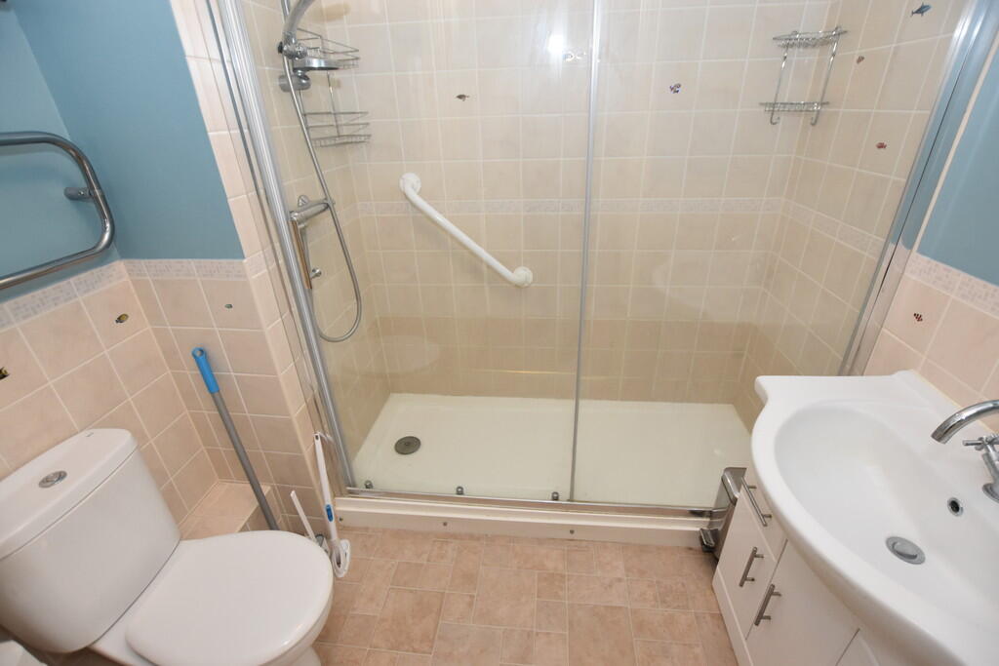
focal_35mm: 15
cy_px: 333
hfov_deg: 100.4
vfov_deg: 77.3
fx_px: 416
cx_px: 500
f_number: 4
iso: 1100
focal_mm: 10
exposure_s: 1/125
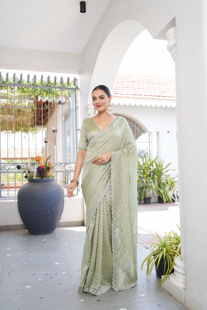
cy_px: 155
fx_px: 276
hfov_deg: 41.1
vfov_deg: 58.7
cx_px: 104
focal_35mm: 32
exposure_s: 1/125
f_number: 5.6
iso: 250
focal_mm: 32
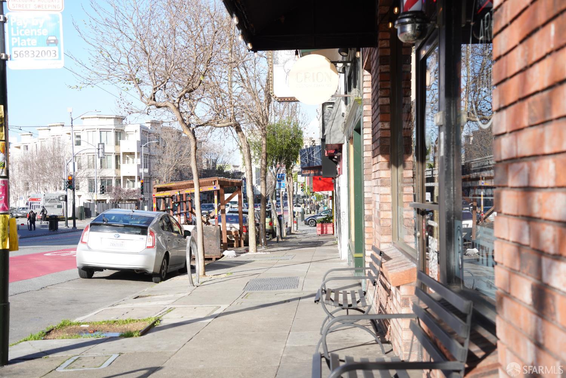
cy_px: 189
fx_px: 770
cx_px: 283
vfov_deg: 27.5
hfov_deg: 40.3
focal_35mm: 49
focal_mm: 49
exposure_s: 1/400
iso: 250
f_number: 6.3
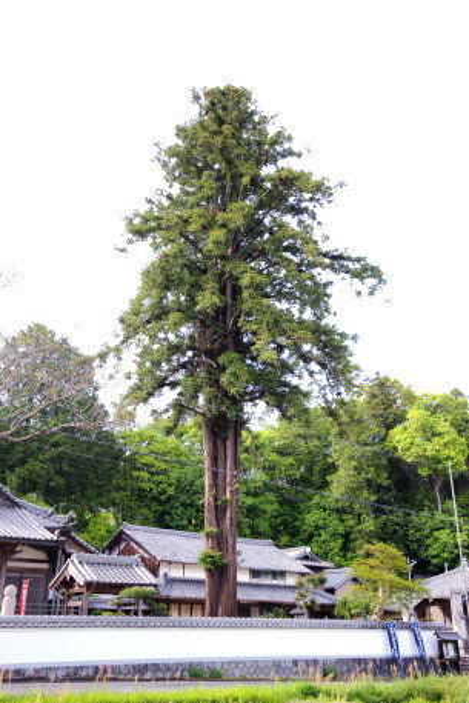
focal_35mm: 35
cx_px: 234
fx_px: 683
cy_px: 352
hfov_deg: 37.9
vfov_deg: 54.4
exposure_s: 1/500
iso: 800
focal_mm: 35
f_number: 9
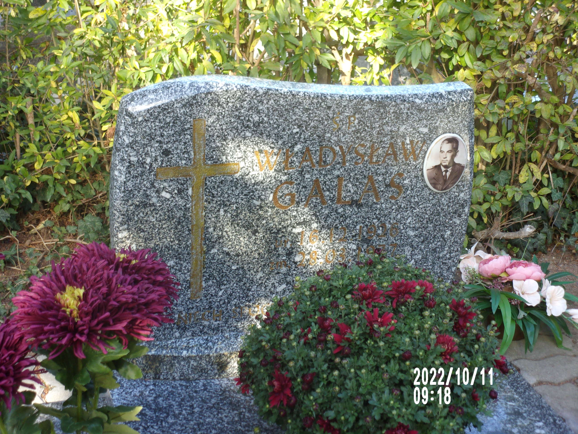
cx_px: 289
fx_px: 1069
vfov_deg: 22.9
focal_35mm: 64
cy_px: 217
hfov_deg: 30.3
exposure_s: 1/34
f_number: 5.2
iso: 85
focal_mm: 11.5
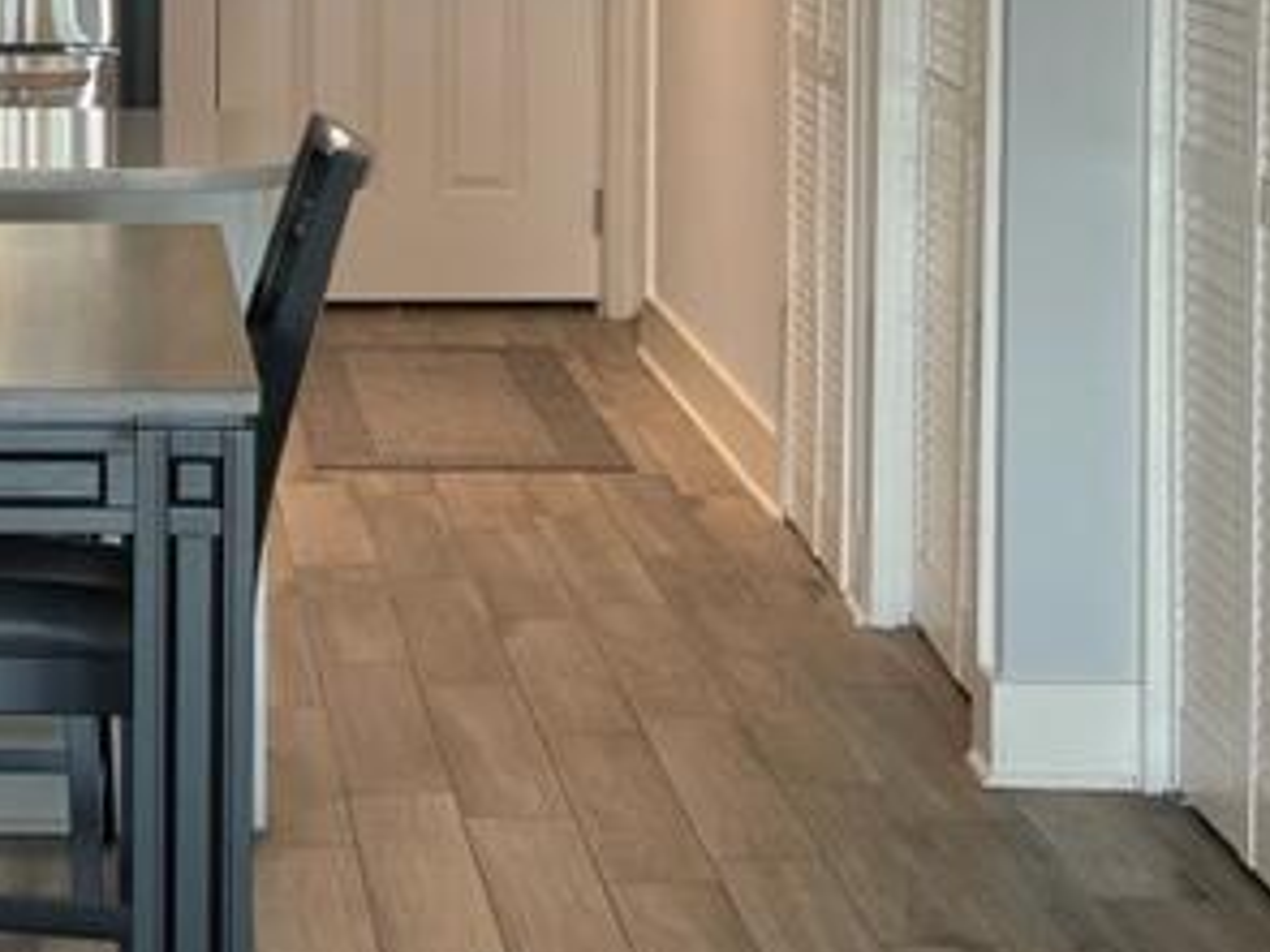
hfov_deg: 14.0
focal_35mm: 139
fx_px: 5098
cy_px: 86
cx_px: 52
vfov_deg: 10.6
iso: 125
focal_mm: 7.5
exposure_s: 1/60
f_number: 2.2
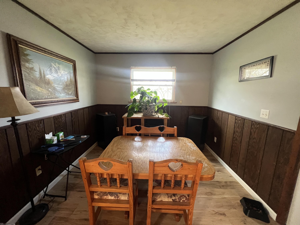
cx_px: 150
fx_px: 113
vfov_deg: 89.9
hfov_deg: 106.2
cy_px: 112
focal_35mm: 13
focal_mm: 1.57
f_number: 1.8
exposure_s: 1/60
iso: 400
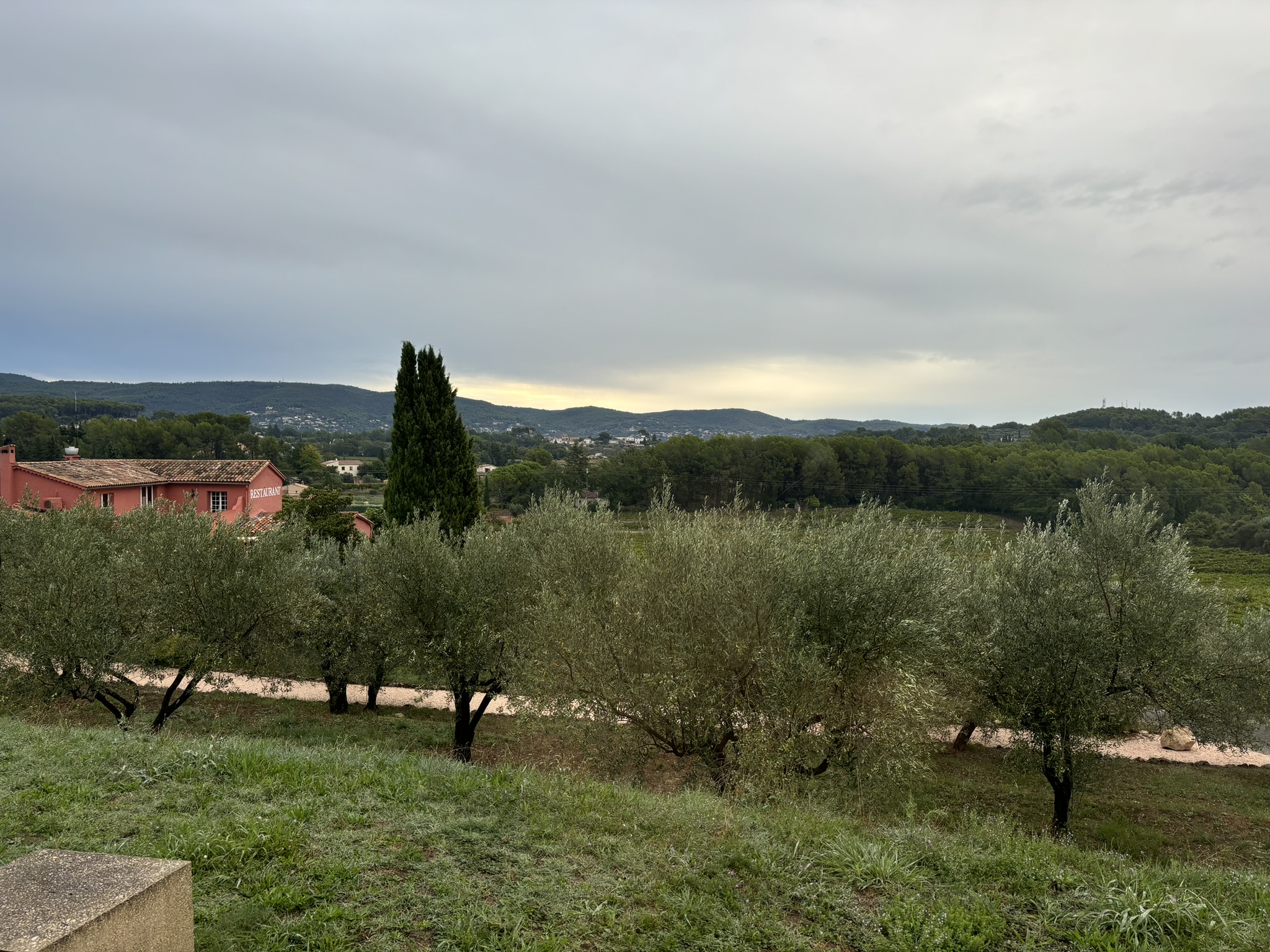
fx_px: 954
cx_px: 635
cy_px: 476
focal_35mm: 26
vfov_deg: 53.1
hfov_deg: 67.3
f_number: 1.6
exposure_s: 1/163
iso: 40
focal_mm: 5.96
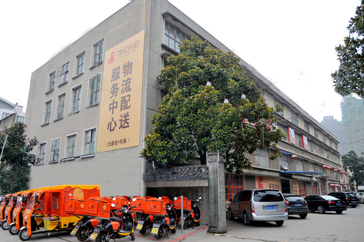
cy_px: 121
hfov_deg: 41.2
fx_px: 485
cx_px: 182
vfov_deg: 28.0
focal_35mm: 48
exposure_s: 1/100
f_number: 5
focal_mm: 32
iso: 200
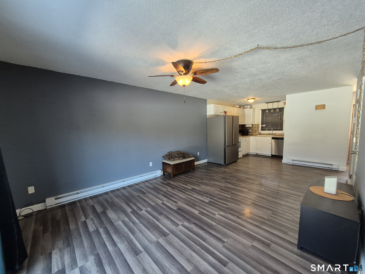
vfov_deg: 89.9
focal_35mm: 13
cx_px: 182
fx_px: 137
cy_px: 137
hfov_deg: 106.2
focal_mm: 1.74
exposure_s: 1/60
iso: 200
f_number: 2.2
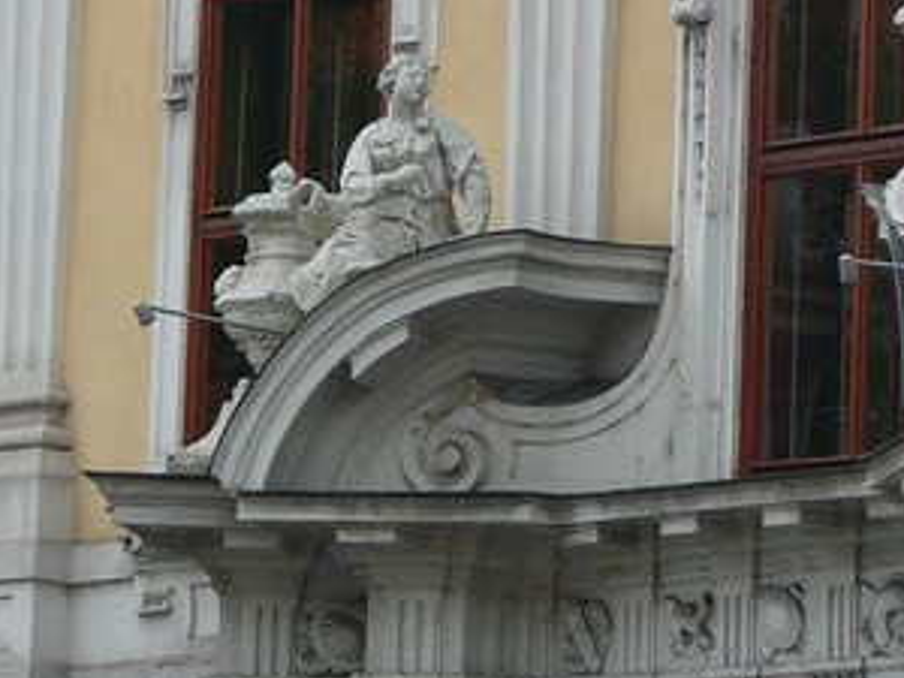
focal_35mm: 340
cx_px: 786
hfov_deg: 5.8
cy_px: -96
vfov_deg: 4.4
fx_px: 8879
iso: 100
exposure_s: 1/125
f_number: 4
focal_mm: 28.8
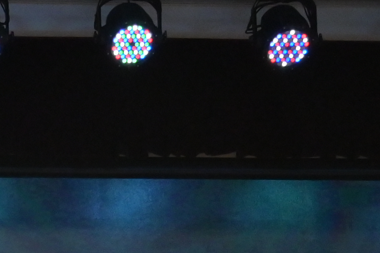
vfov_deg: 7.2
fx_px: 1805
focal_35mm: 171
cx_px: -261
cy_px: 739
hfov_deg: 11.3
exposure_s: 1/250
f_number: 4
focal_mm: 27.5
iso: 2500
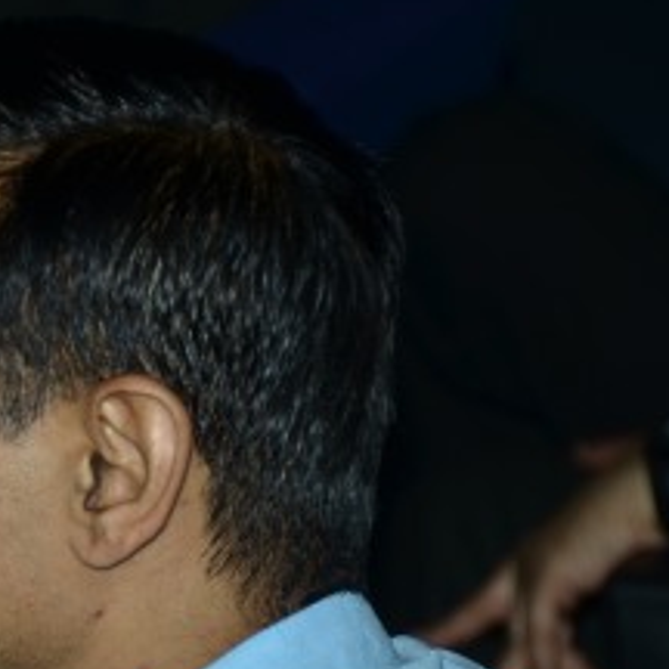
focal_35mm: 459
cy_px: 531
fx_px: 10036
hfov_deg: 3.8
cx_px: -77
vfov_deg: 3.8
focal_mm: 130
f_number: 5.6
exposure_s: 1/160
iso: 200
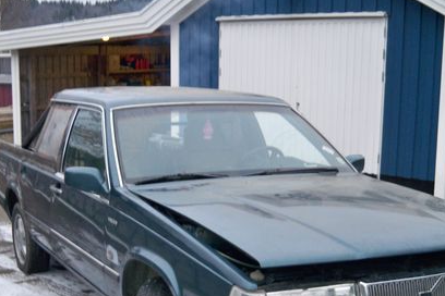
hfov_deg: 34.1
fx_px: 717
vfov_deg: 23.2
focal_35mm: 58
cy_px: 221
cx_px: 135
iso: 125
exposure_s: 1/30
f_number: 3.1
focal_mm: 7.9
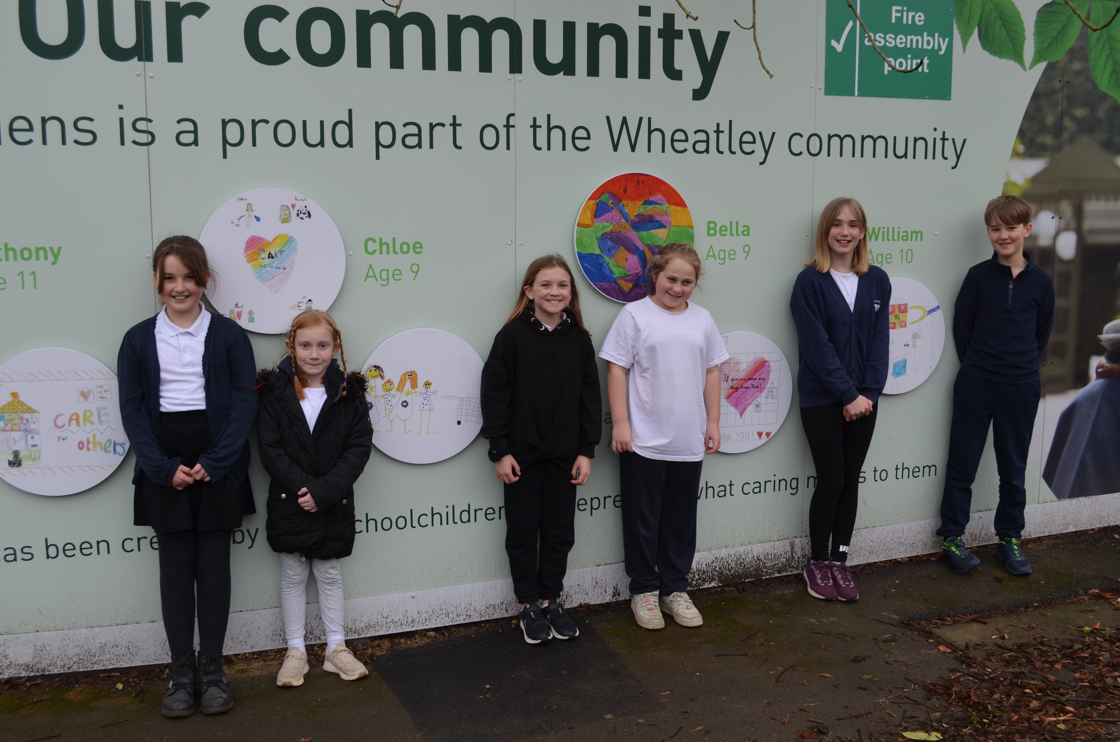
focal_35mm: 36
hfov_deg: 53.2
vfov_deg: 36.7
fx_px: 1118
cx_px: 560
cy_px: 371
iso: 280
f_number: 5.6
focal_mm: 24
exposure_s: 1/125
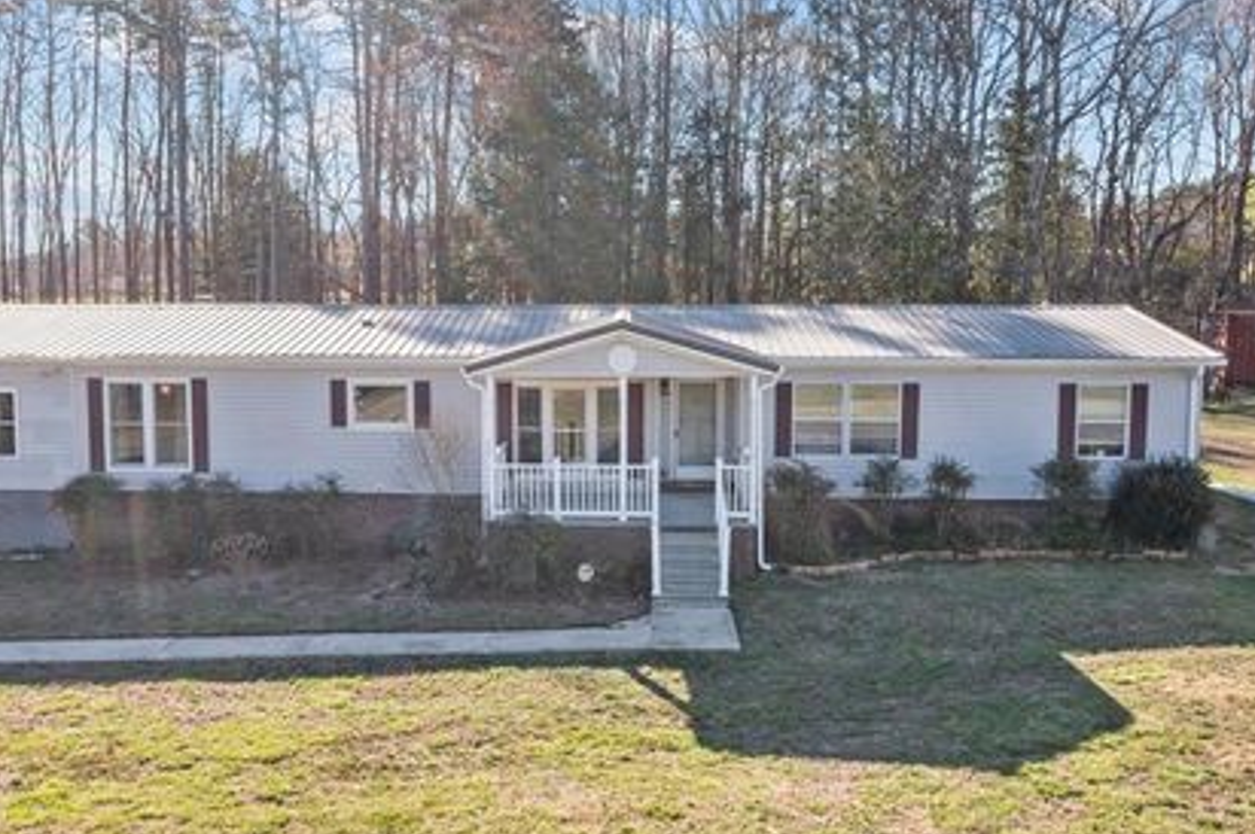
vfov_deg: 38.8
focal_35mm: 34
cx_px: 564
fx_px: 1184
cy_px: 385
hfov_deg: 55.7
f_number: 5
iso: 100
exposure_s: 1/320
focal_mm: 10.26
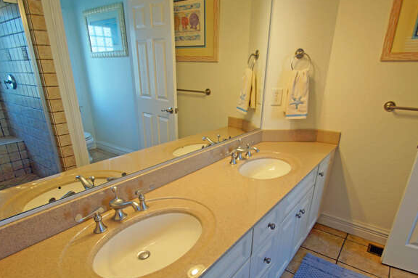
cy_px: 175
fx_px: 232
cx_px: 213
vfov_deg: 61.0
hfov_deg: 84.0
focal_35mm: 20
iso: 250
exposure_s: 1/60
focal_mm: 10
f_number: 4
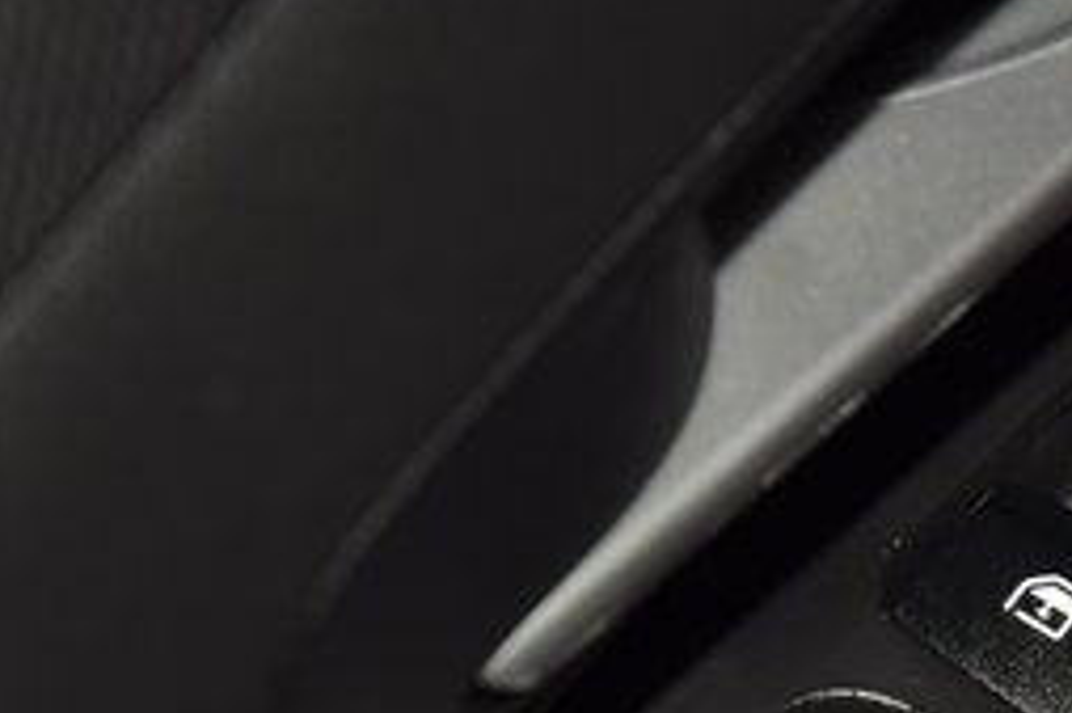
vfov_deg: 5.2
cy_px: 643
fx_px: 7886
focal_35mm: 265
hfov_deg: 7.7
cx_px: 1123
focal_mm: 70
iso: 100
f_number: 8
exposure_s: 1/125
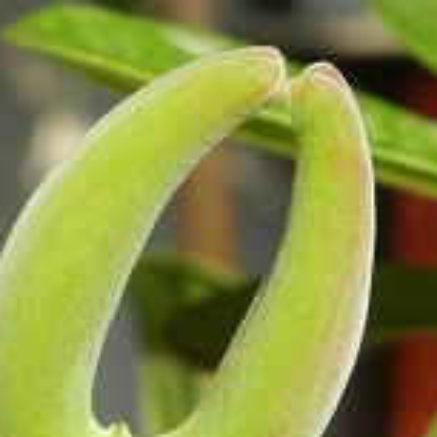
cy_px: 434
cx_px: 80
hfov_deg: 16.3
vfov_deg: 16.1
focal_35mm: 106
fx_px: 1514
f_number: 4.2
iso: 160
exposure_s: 1/250
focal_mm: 8.1
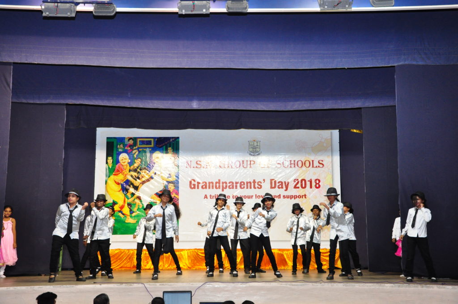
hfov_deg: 41.2
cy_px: 152
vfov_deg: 28.0
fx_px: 610
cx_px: 229
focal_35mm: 48
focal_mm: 32
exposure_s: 1/125
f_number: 5.6
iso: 1250
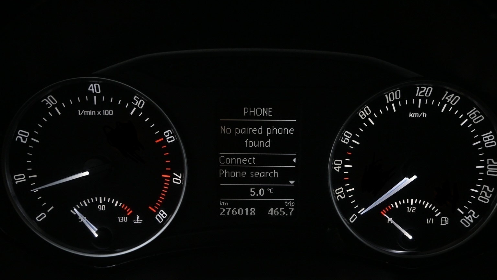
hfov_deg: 61.7
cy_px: 164
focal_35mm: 32
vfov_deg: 37.1
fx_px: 416
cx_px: 257
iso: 1600
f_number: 3.8
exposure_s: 1/60
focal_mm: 19
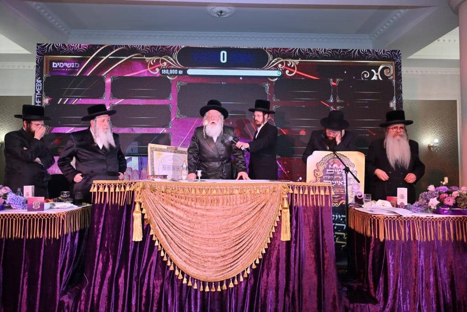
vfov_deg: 53.1
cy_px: 156
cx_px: 234
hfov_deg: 73.7
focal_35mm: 24
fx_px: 311
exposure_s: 1/200
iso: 640
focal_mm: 24
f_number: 4
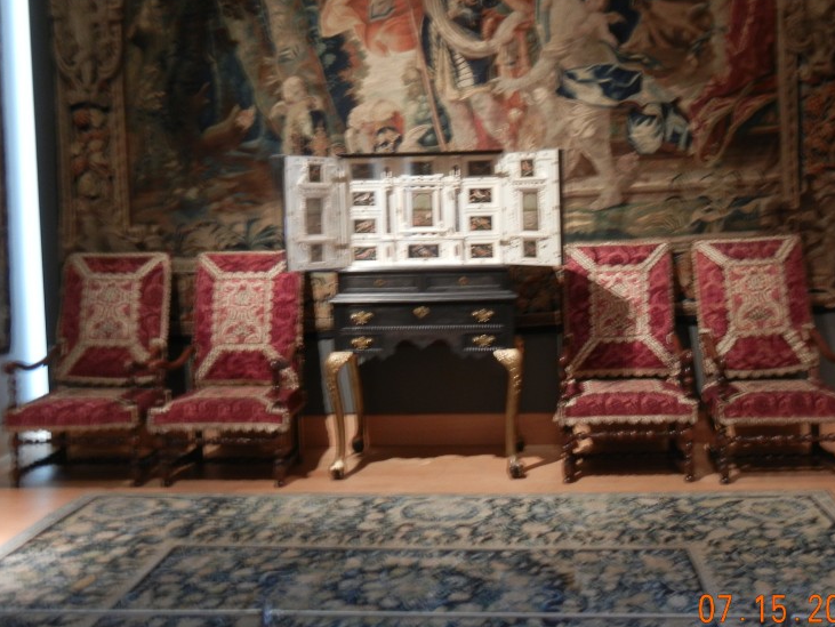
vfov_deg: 34.3
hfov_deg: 44.7
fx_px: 1014
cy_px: 262
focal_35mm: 42
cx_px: 473
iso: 200
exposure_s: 1/1.7
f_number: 3.5
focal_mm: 5.4
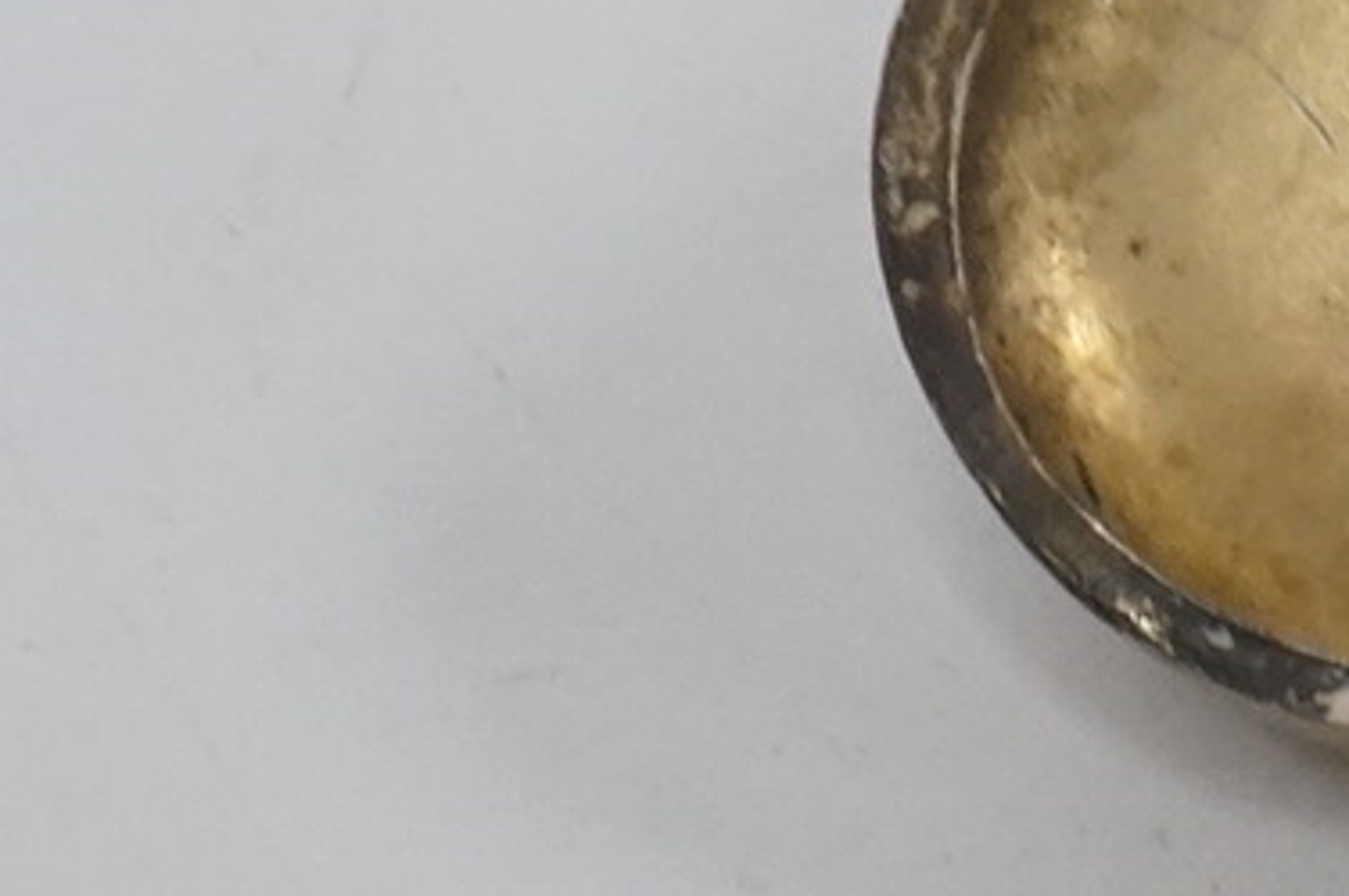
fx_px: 10782
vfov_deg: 4.8
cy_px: 599
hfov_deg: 6.4
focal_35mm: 288
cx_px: 4363
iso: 2500
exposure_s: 1/60
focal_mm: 36
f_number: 11
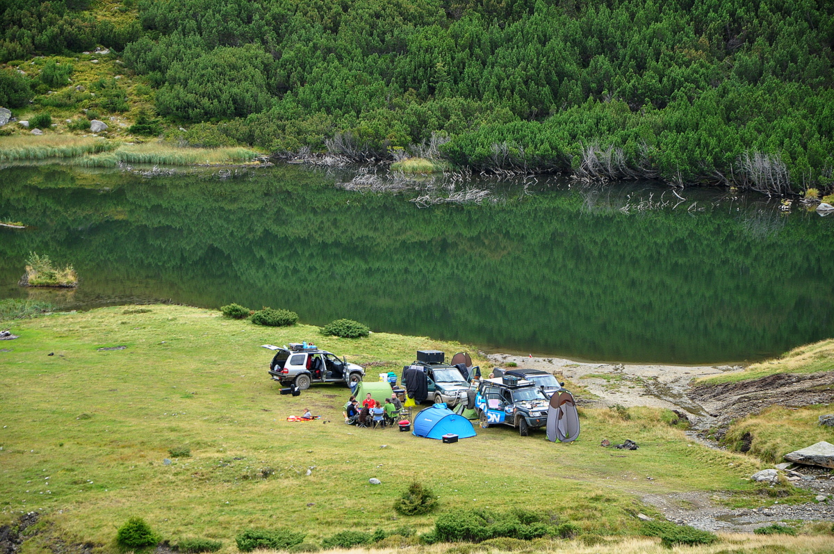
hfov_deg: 13.1
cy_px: 277
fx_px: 3644
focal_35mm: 158
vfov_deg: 8.7
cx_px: 417
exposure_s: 1/200
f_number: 6.3
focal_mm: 105
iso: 400
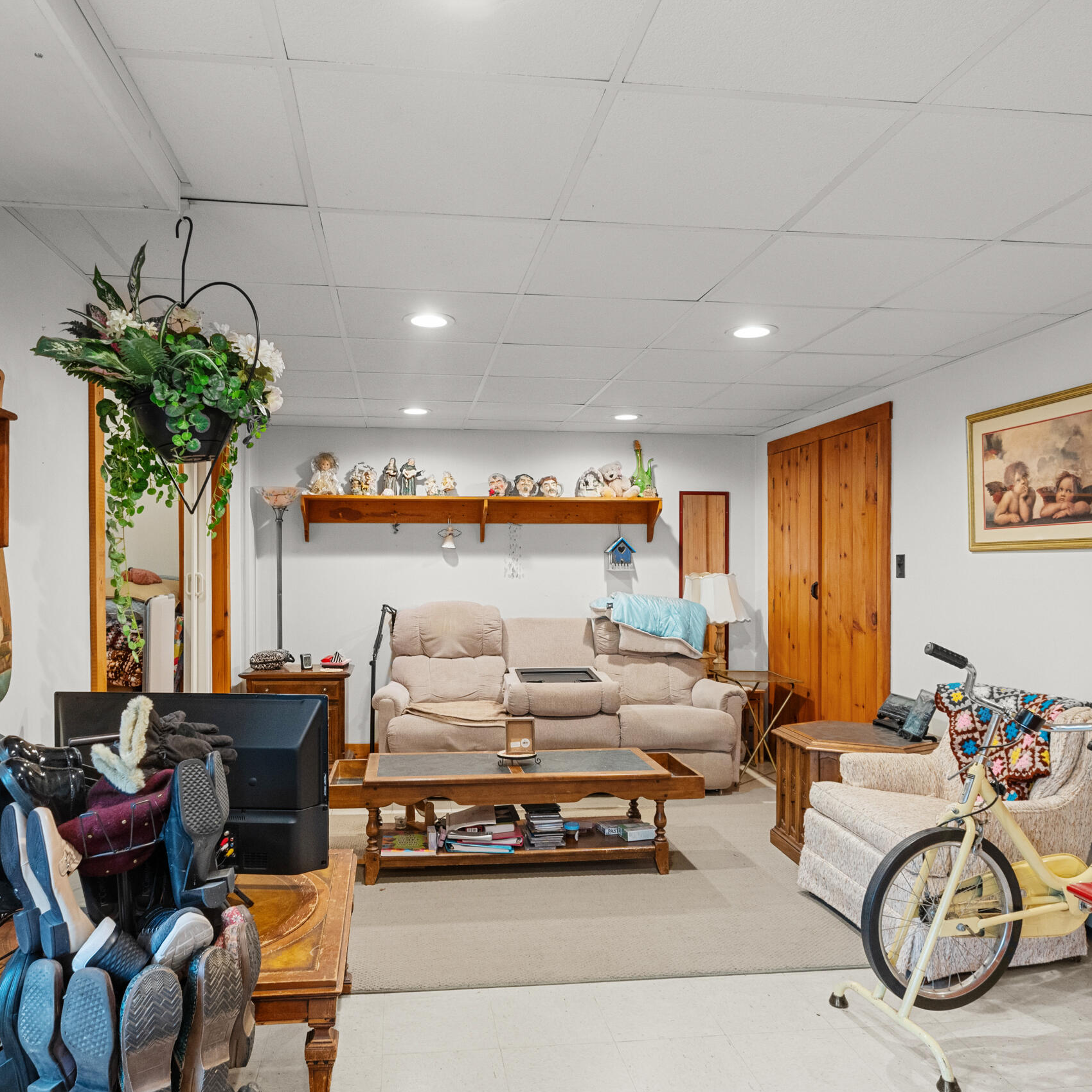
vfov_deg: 64.9
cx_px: 485
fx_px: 857
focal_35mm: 24
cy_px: 594
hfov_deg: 64.8
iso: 800
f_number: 7.1
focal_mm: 16
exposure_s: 1/8
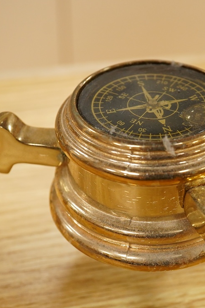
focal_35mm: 68
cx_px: 147
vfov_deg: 29.7
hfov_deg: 19.9
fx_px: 581
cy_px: 155
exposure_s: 1/160
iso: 2500
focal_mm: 30
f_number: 8
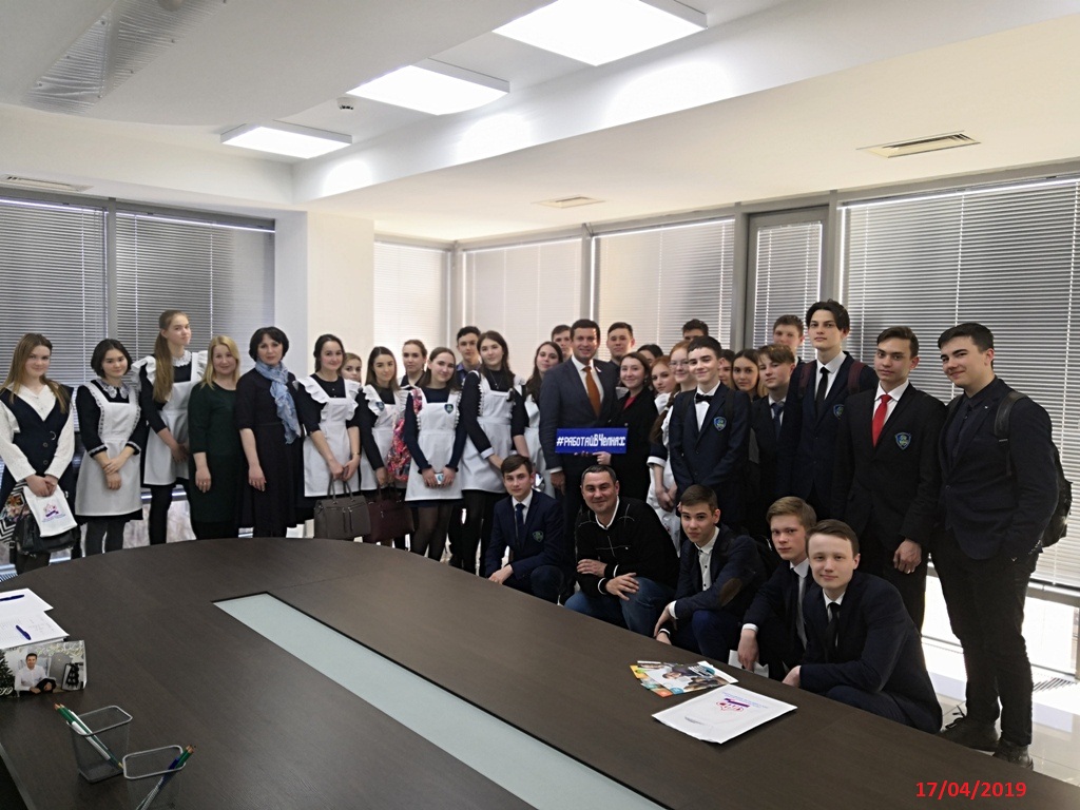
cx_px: 540
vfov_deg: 51.4
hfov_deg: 65.3
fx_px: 842
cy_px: 405
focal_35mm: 27
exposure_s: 1/50
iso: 80
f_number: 1.8
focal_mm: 3.95
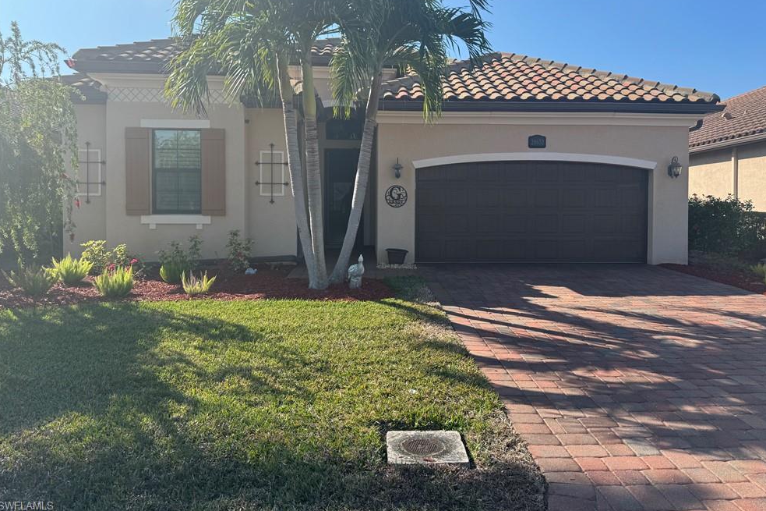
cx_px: 395
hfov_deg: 69.4
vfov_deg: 49.3
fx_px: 553
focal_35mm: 26
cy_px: 214
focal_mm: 6.76
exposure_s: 1/2833
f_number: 1.78
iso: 80
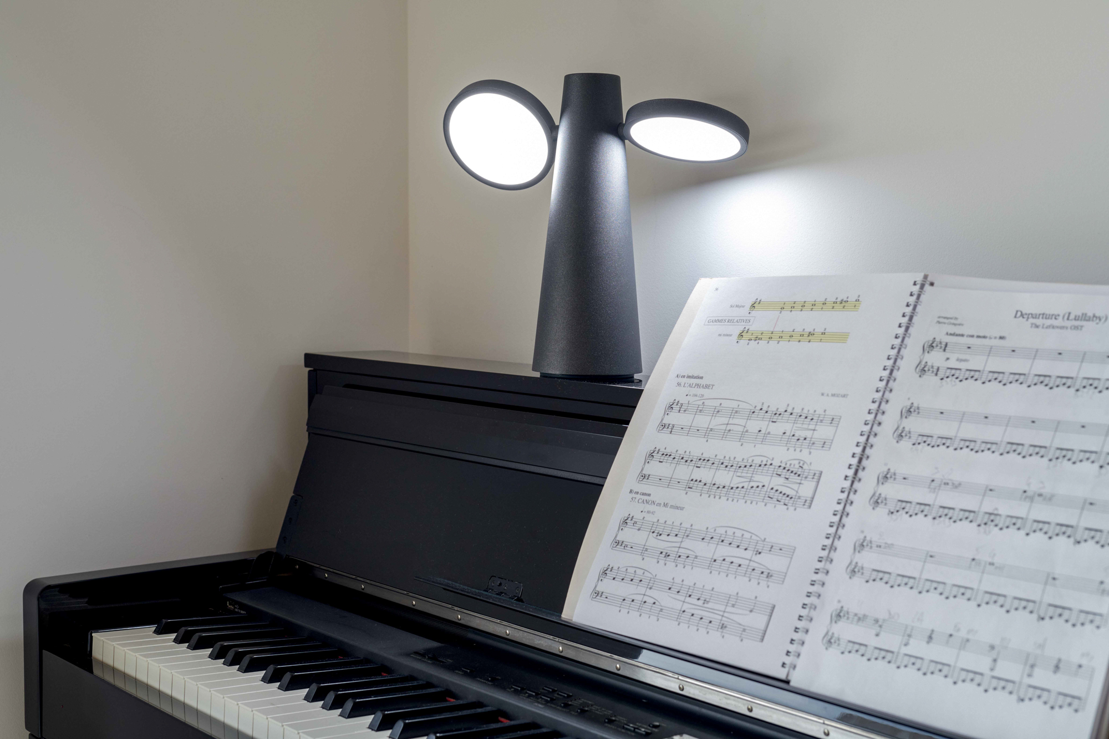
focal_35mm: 50
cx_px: 554
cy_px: 370
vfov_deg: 27.0
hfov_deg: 39.6
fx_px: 1540
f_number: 8
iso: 400
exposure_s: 1/20
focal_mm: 50
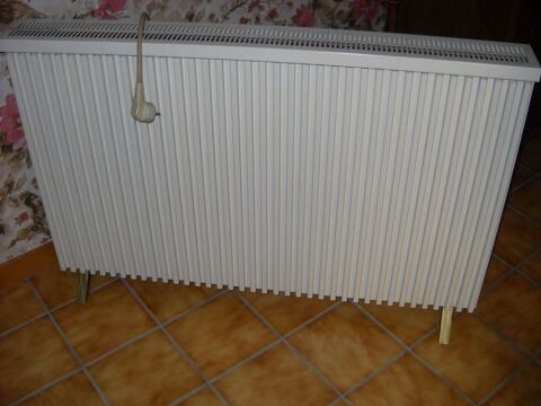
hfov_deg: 45.8
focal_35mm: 41
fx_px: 641
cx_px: 270
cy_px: 203
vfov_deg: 35.1
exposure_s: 1/30
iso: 64
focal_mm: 6.72
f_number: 3.1
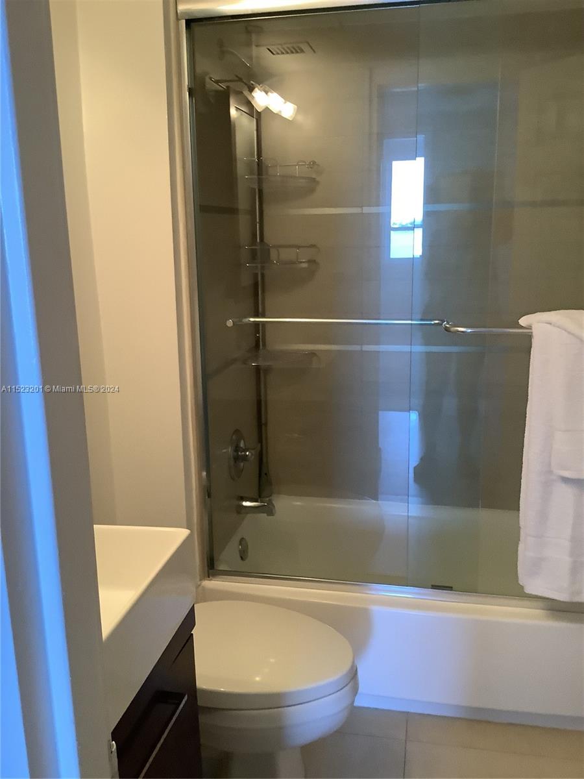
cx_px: 292
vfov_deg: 58.4
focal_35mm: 31
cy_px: 390
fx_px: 697
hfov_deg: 45.4
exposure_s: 1/40
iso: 250
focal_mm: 3.3
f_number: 2.4
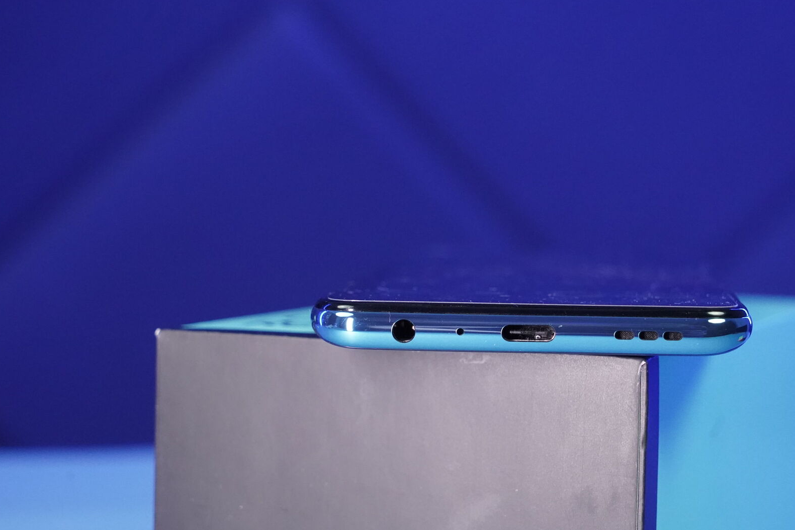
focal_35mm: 85
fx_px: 1877
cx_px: 476
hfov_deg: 23.9
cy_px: 300
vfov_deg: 16.1
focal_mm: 70
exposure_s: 1/250
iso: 8000
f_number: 8
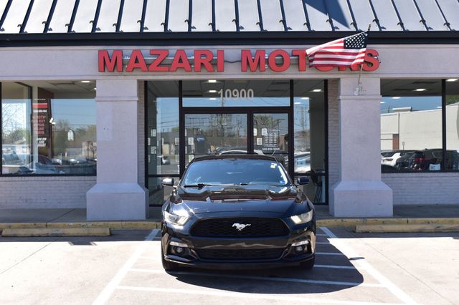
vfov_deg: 28.0
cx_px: 230
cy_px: 152
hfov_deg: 41.1
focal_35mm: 48
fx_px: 612
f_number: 10
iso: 400
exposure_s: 1/250
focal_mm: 32
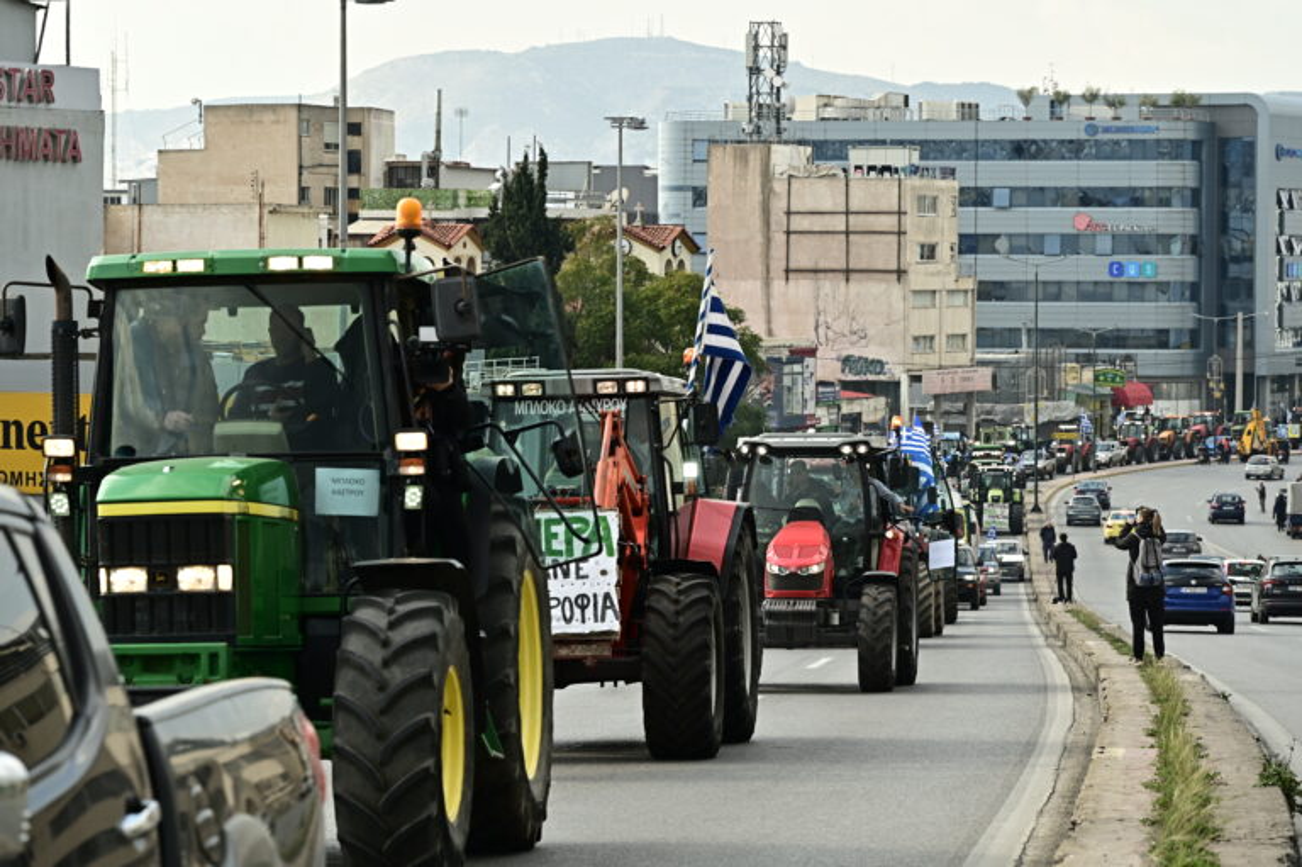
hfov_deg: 17.1
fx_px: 4337
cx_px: 651
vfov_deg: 11.4
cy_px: 434
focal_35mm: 120
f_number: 7.1
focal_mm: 120
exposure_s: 1/200
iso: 100
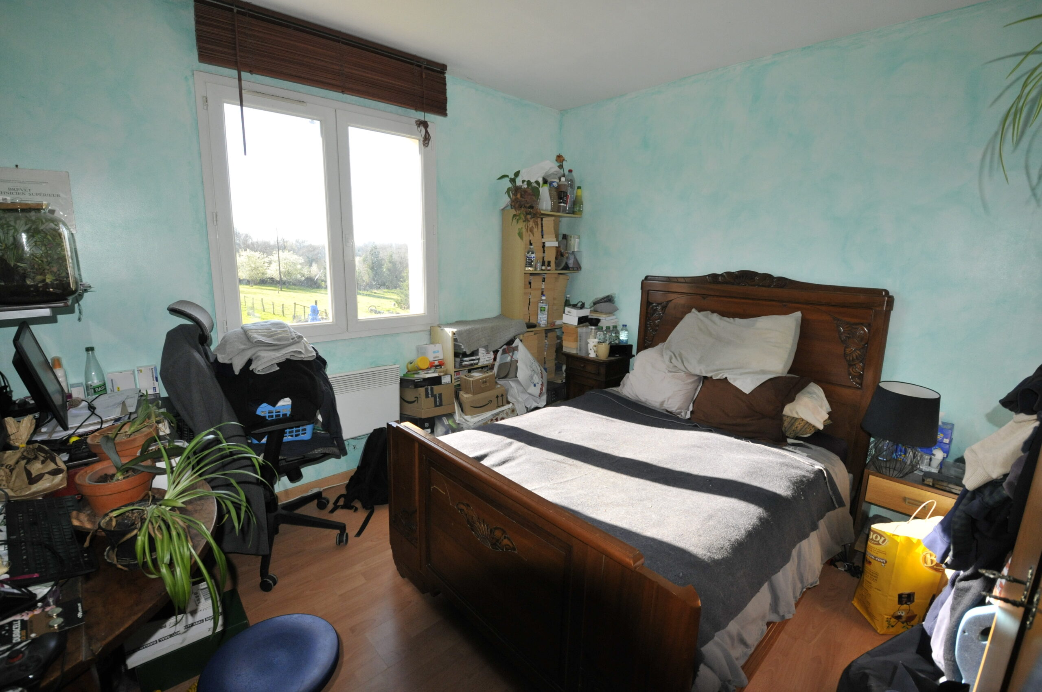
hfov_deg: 100.5
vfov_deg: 77.2
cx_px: 521
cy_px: 346
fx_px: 434
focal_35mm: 15
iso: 800
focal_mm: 10
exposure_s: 1/320
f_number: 6.3
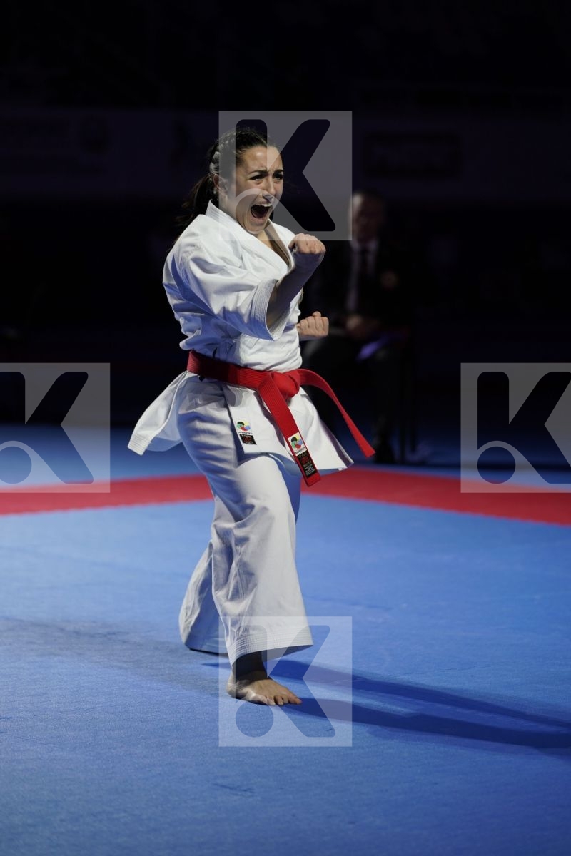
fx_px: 2855
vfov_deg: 17.1
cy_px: 428
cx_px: 286
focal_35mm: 120
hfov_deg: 11.4
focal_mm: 120
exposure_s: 1/500
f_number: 2.8
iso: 500
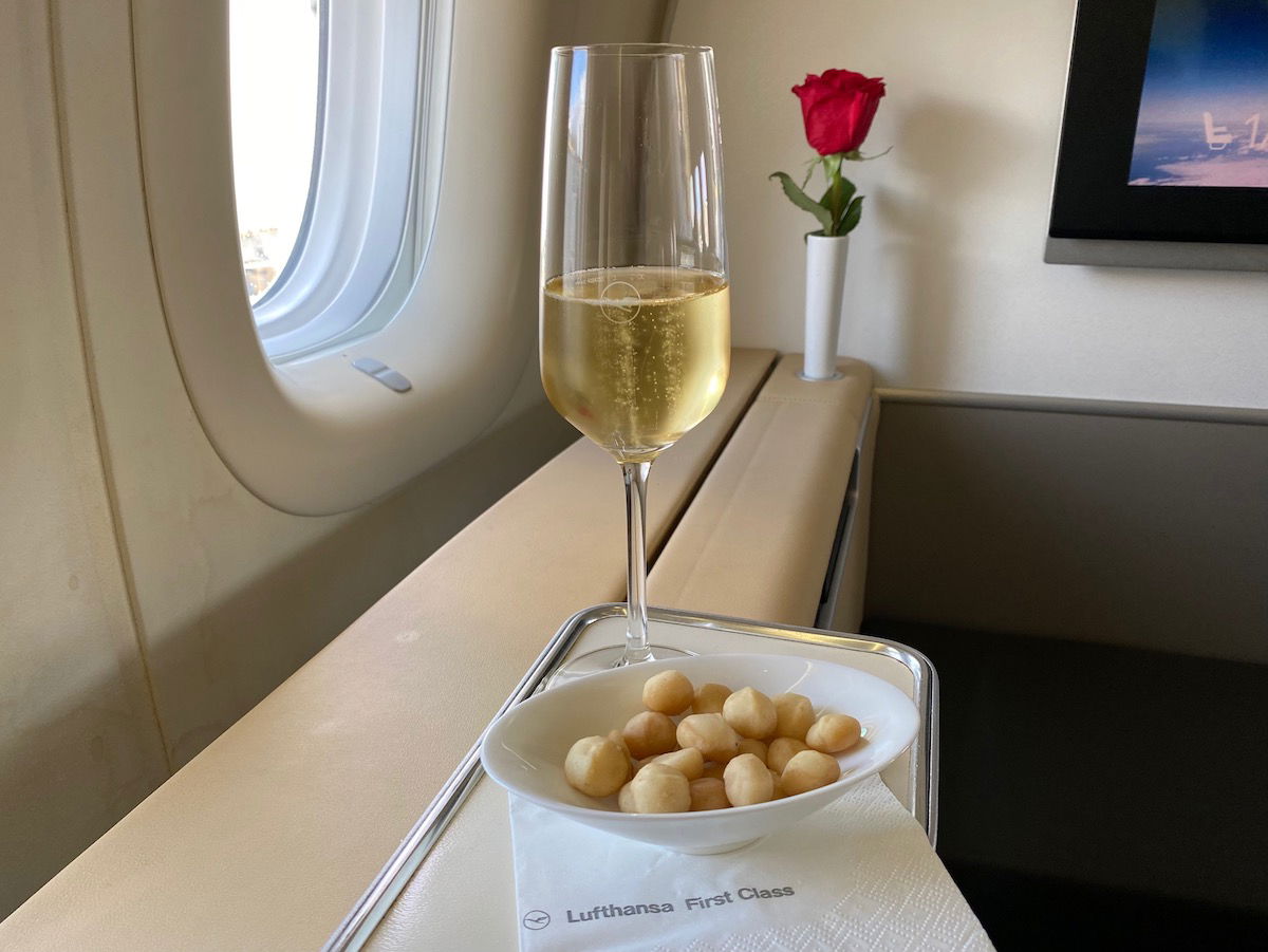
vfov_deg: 53.1
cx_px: 634
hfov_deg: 67.3
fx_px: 953
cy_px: 476
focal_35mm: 26
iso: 100
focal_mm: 4.25
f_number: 1.8
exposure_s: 1/111
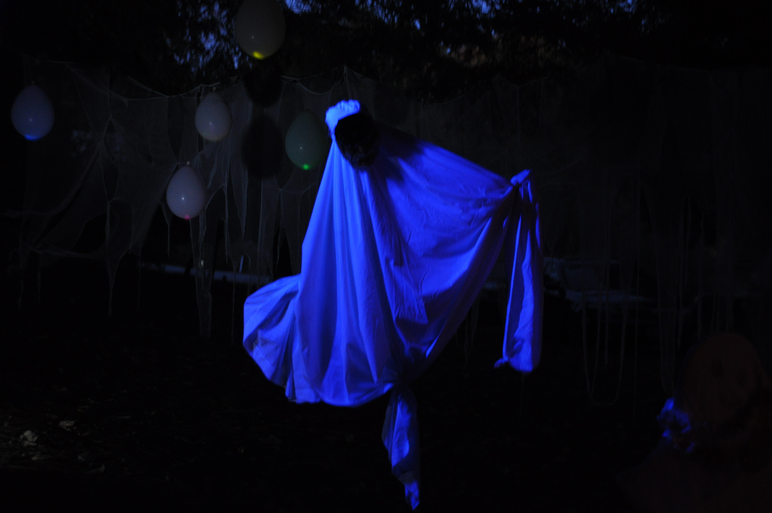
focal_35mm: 48
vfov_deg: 28.0
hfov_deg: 41.2
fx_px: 1028
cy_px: 256
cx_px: 386
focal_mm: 32
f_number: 4.2
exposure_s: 1/4
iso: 800
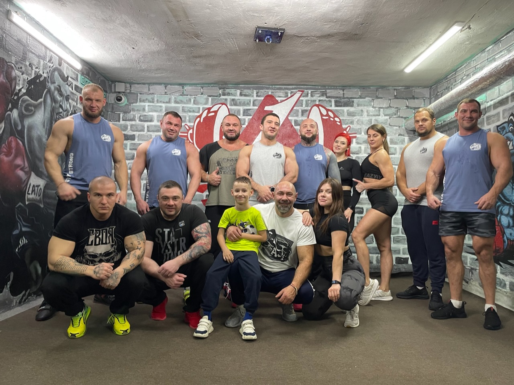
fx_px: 386
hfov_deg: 67.3
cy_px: 192
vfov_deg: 53.1
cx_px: 257
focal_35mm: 26
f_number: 1.6
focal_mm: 4.2
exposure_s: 1/50
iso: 125
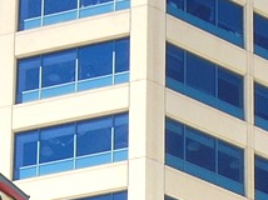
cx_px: 235
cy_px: 430
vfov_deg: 7.7
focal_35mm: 182
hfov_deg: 10.8
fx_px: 1407
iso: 125
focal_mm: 6.8
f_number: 3.6
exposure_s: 1/500
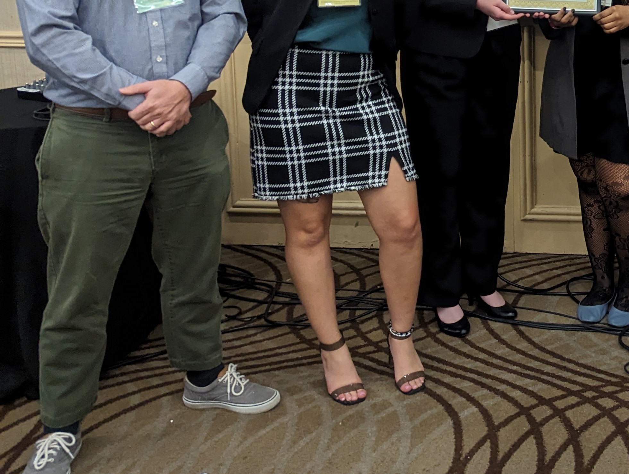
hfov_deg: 34.1
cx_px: 655
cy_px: 36
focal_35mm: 50
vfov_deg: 28.0
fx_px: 910
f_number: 1.85
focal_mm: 6.81
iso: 945
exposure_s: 1/120
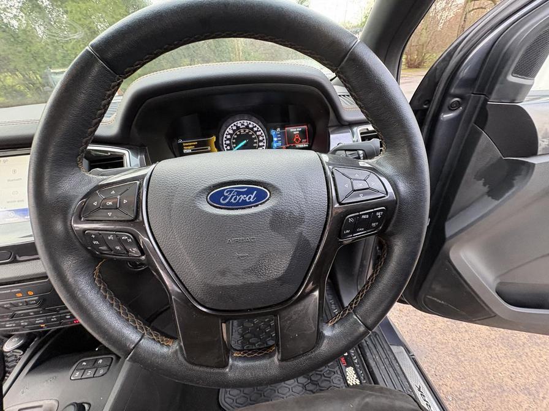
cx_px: 274
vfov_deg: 85.7
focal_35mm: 14
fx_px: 222
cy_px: 206
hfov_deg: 102.1
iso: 320
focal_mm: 2.22
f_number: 2.2
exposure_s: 1/60
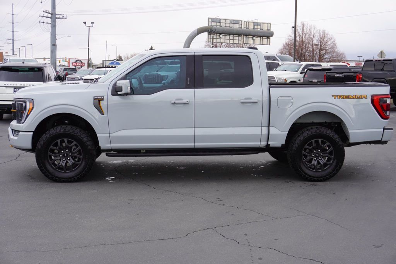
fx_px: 528
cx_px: 198
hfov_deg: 41.1
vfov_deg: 28.1
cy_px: 132
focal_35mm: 48
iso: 100
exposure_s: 1/80
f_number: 6.3
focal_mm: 32
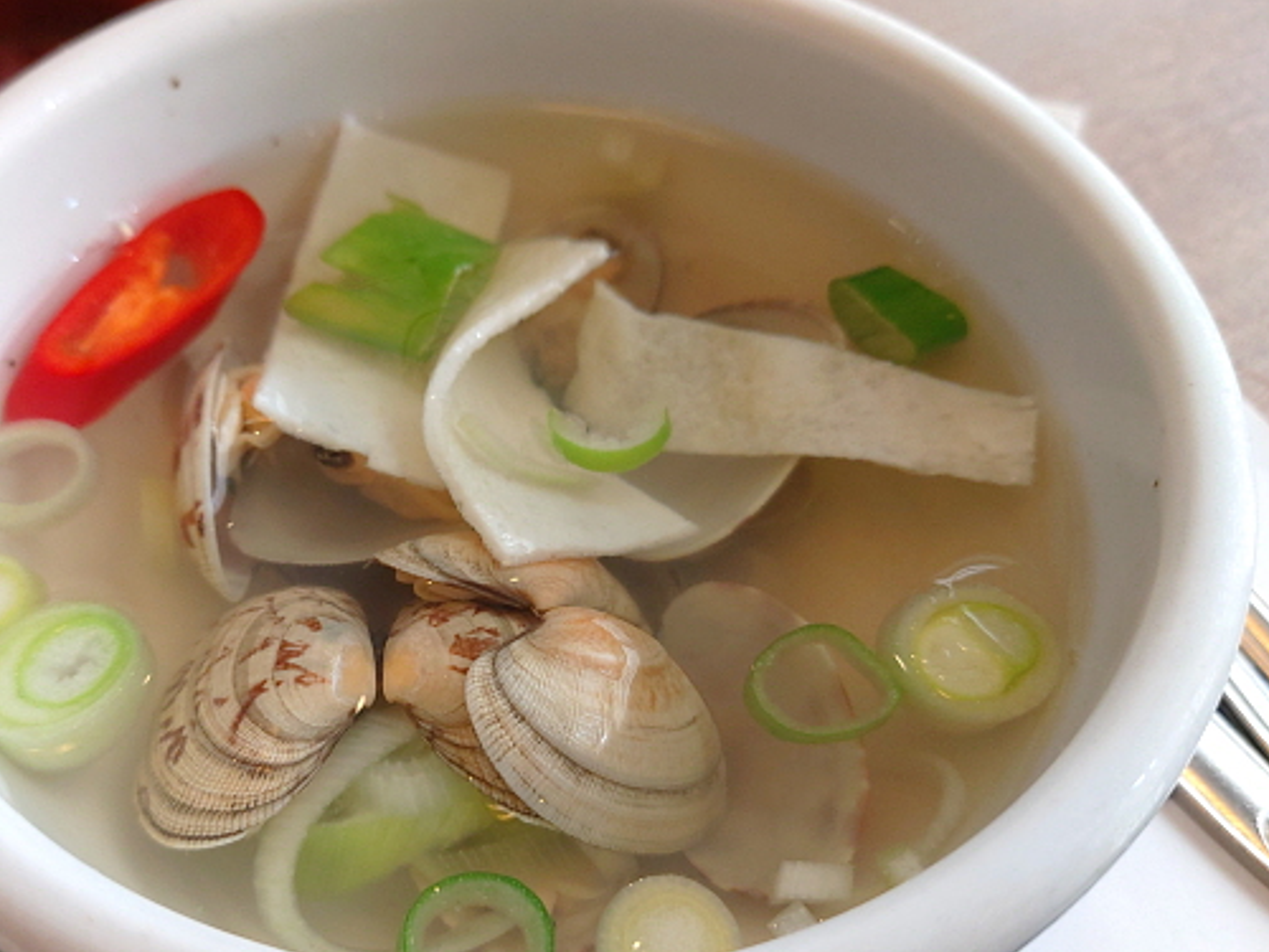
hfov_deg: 56.2
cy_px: 523
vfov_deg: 44.1
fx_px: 1173
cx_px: 485
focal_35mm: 32
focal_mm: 4.58
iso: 100
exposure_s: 1/120
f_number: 2
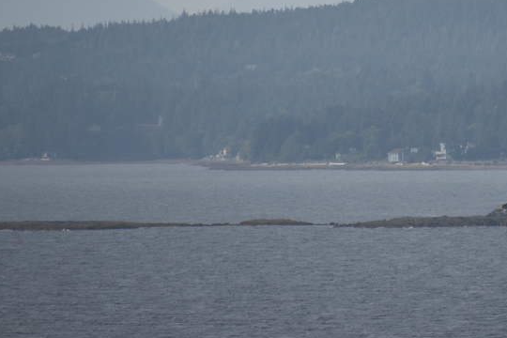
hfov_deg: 2.9
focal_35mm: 711
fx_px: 10012
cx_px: 416
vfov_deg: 1.9
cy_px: 58
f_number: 5.6
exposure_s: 1/640
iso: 100
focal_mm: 300
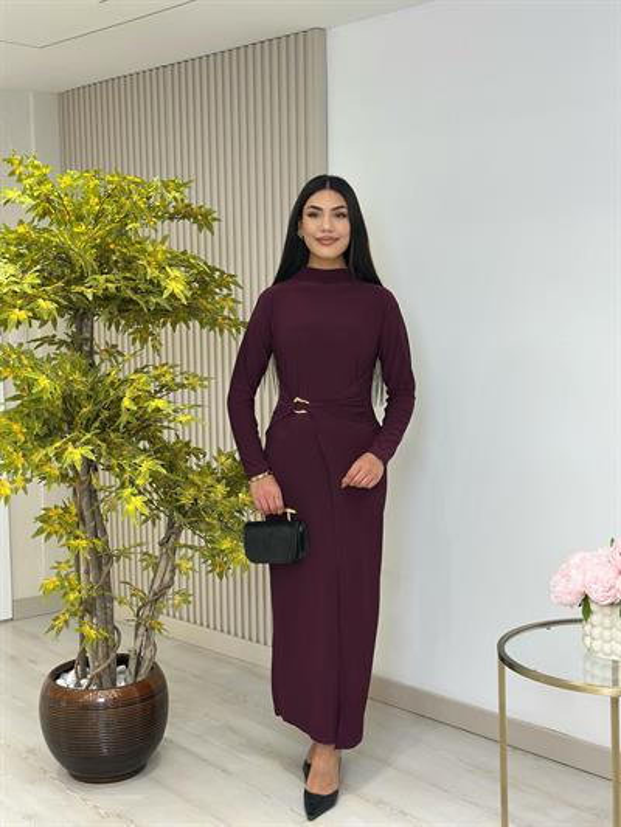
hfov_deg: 30.3
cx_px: 310
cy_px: 414
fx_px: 1148
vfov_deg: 39.6
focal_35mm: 48
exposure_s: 1/139
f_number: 1.78
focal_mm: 6.86
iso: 64
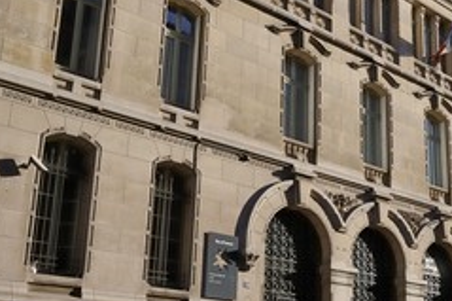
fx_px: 640
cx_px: 314
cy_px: 197
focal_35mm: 51
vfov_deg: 26.3
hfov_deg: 38.3
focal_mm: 29
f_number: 11
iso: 200
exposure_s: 1/160
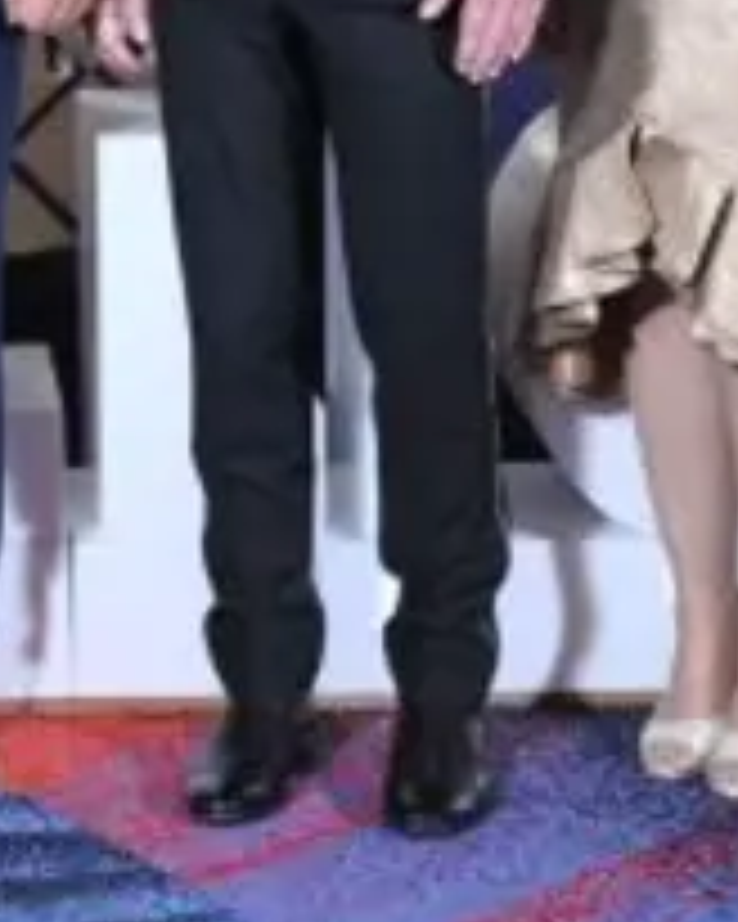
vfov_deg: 11.5
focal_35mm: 164
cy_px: -236
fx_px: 4478
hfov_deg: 9.3
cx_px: -108
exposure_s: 1/125
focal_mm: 46
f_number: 4
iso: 250
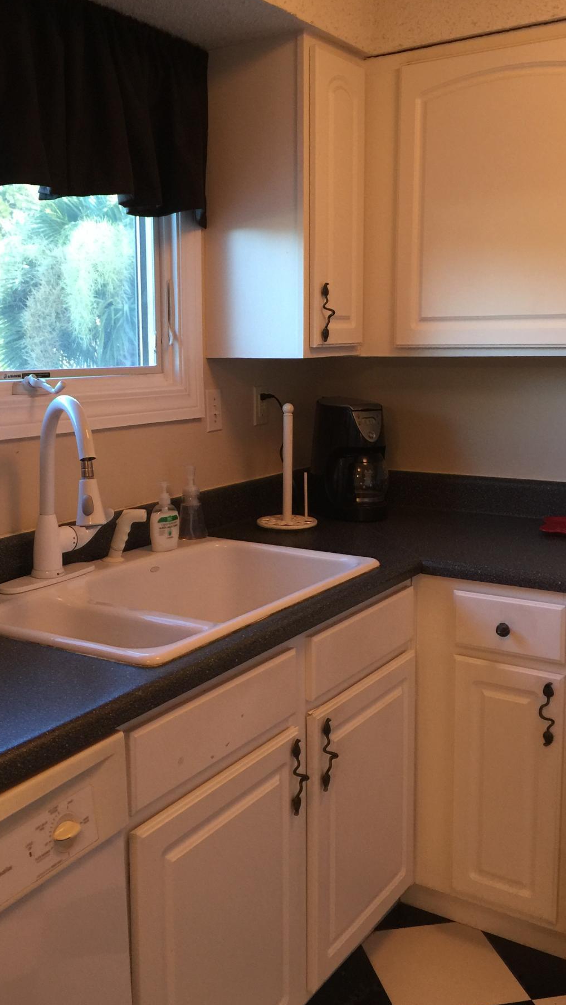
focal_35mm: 35
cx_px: 226
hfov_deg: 33.6
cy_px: 479
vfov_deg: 56.6
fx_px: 933
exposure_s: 1/15
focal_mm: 4.15
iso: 64
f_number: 2.2
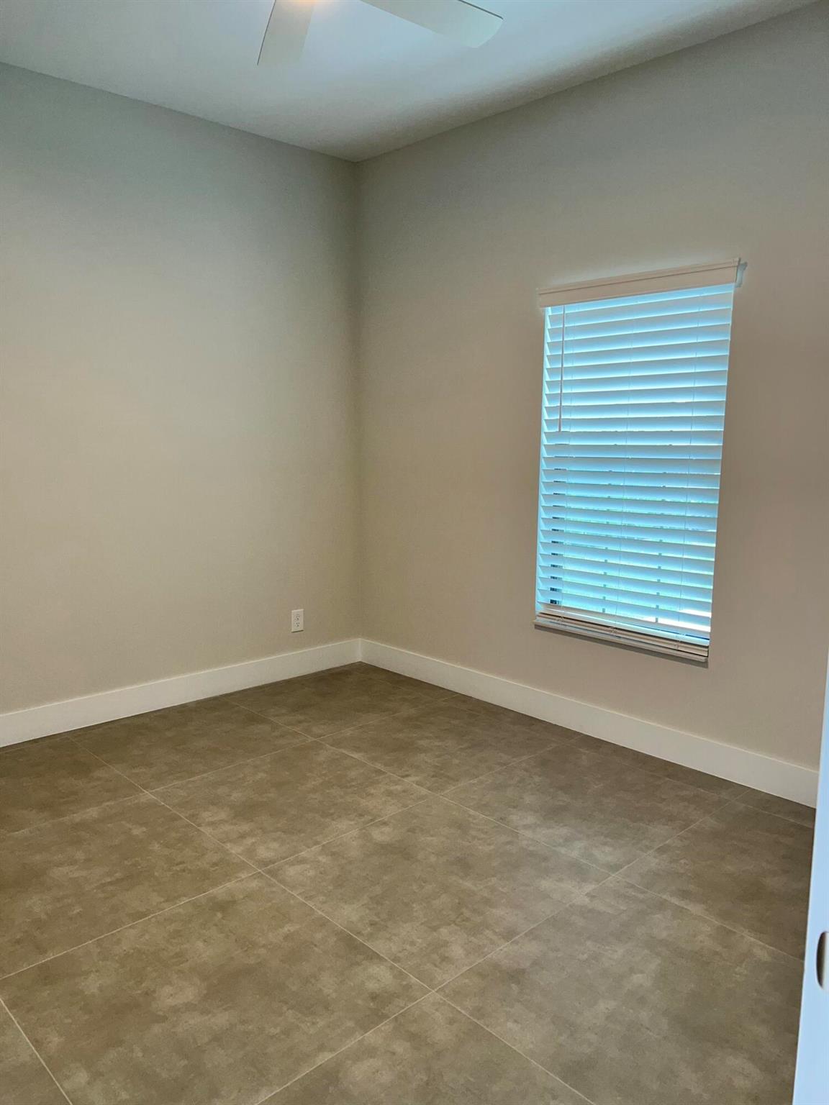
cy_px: 552
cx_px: 414
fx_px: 830
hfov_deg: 53.1
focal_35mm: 26
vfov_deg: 67.3
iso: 80
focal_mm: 5.7
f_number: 1.5
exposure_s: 1/120
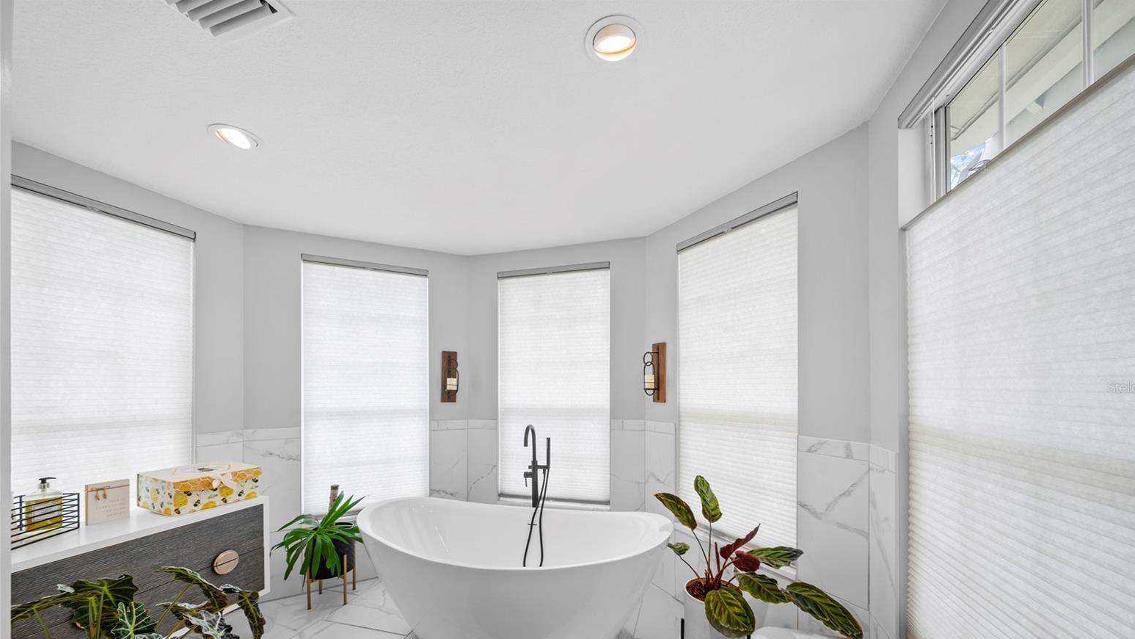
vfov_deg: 77.4
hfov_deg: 110.8
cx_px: 586
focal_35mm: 13
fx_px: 391
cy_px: 387
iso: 100
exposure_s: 1/3
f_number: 9
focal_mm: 12
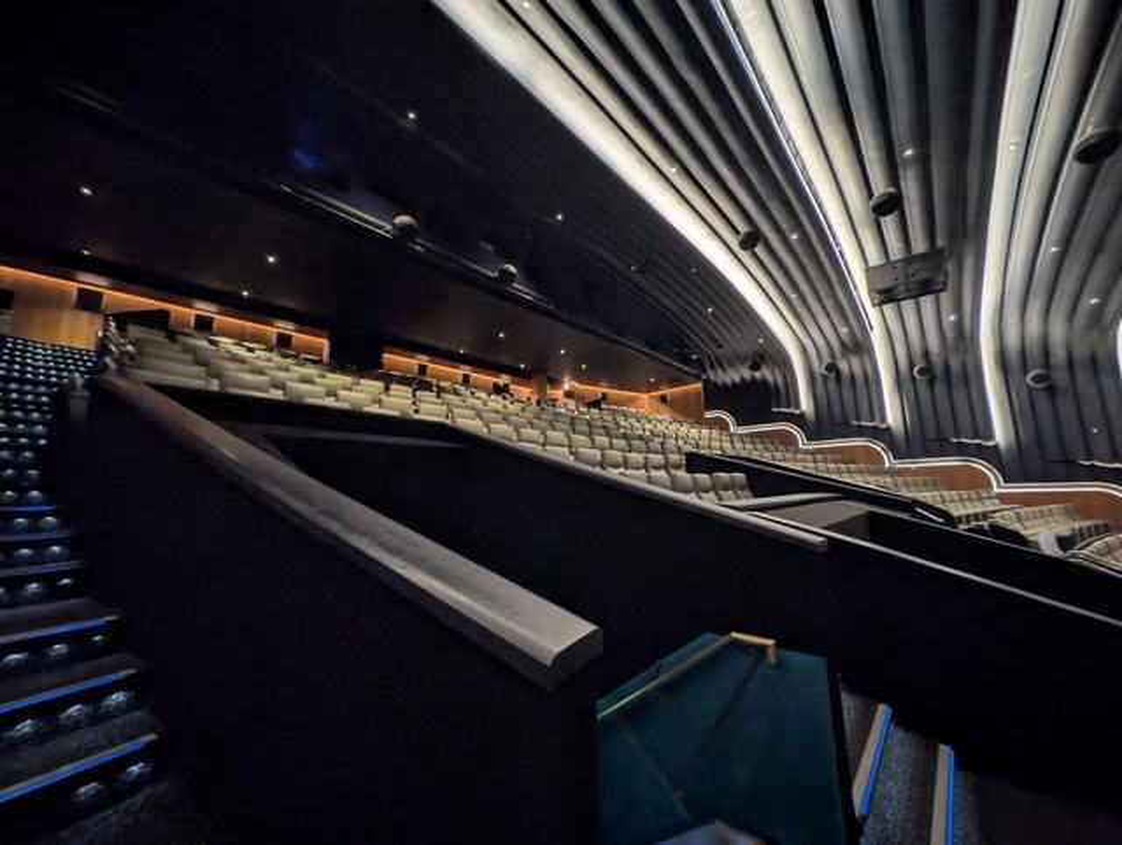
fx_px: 390
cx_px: 561
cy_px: 422
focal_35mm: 12
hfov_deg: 110.5
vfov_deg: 94.6
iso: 464
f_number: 1.95
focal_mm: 2.23
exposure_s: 1/10.2
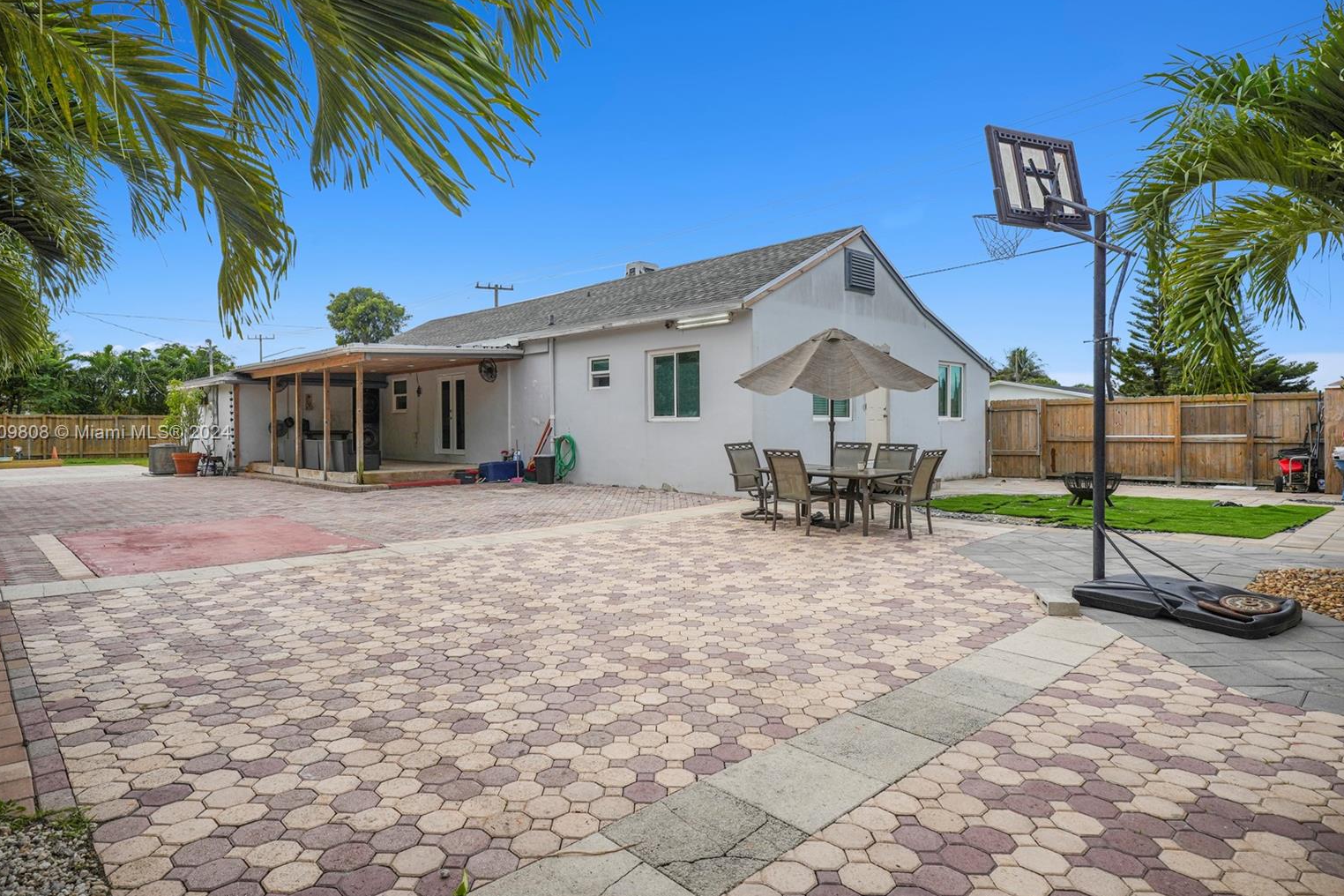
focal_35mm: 21
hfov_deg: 81.2
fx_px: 784
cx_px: 654
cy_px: 434
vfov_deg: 59.5
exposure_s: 1/1600
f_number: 6.3
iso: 250
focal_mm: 20
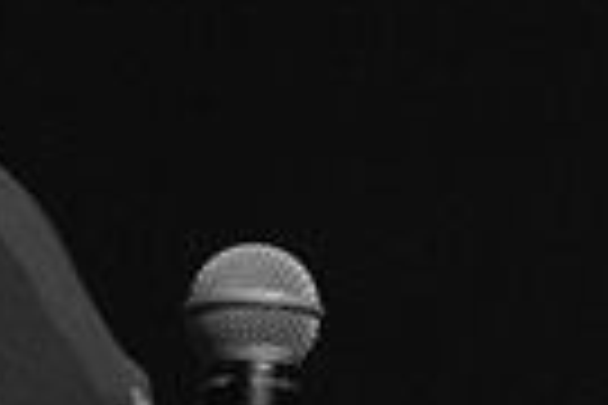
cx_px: 617
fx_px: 26953
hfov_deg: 1.3
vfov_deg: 0.9
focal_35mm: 1596
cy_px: 194
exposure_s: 1/800
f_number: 2.8
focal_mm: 300
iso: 5000
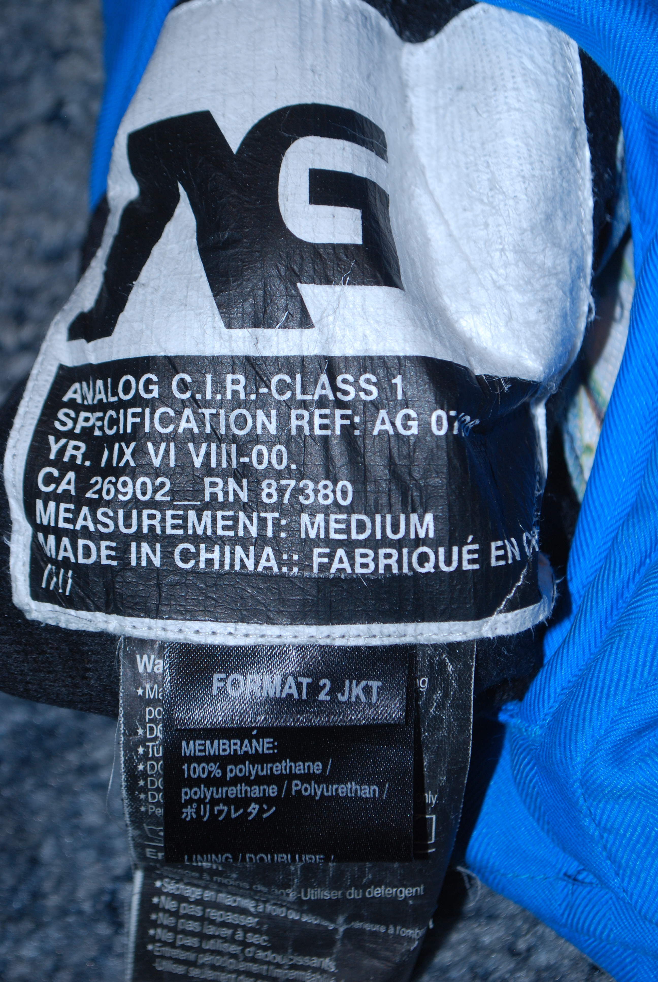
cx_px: 329
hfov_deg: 19.0
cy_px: 491
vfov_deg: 28.0
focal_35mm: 72
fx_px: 1968
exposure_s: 1/25
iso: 200
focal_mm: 48
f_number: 7.1
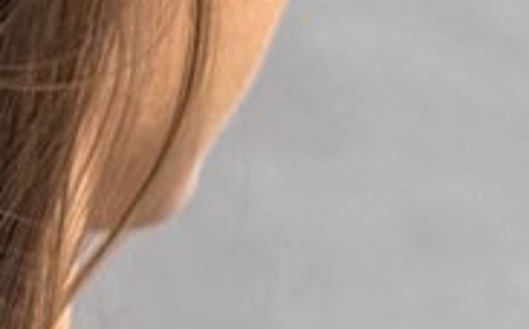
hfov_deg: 23.3
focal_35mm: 89
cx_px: 227
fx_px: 1282
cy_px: 26
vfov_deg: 14.5
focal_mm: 6.76
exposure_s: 1/121
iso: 80
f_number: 1.78
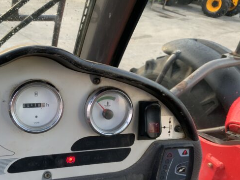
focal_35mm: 38
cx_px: 89
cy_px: 93
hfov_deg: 48.5
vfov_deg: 37.7
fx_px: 263
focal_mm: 3
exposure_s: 1/60
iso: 80
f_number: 1.8
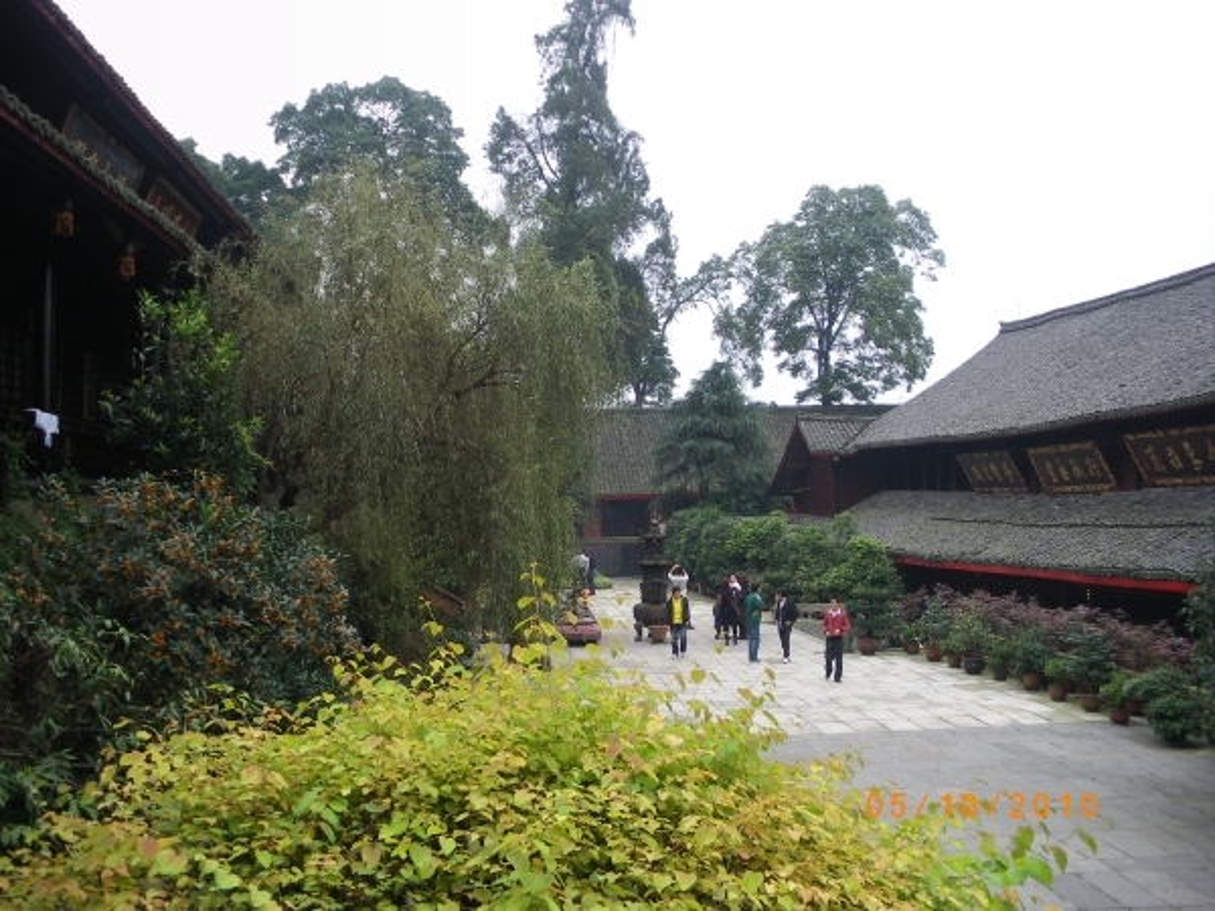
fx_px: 1264
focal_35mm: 36
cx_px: 608
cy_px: 456
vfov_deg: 39.7
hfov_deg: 51.4
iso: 80
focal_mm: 6.3
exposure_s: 1/160
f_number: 3.5
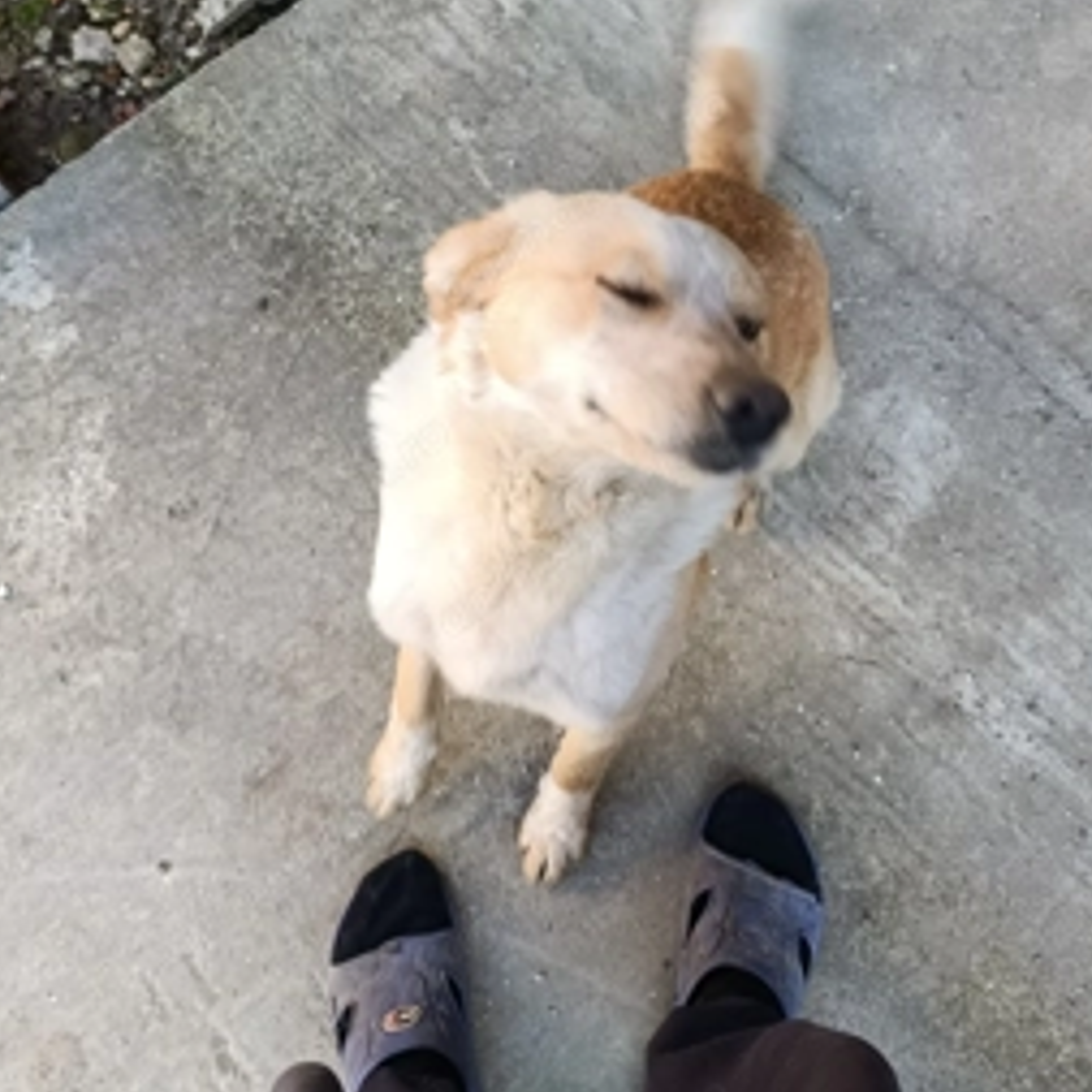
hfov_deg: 51.0
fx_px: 1142
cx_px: 475
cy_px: 268
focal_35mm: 32
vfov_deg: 49.0
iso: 109
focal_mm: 6.11
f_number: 1.65
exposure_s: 1/100
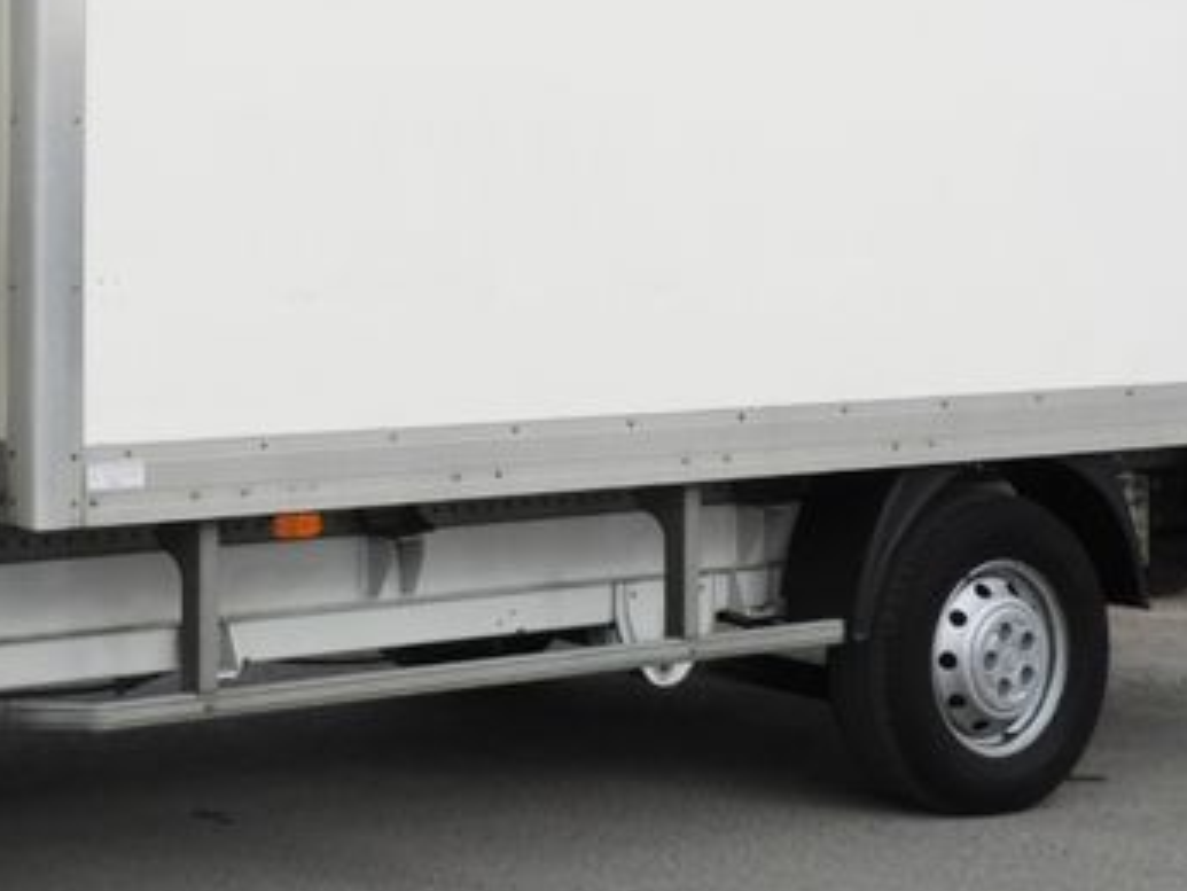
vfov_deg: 17.6
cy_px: 120
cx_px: -7
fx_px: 2847
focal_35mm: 83
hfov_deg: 22.6
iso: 100
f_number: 3.5
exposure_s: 1/640
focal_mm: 5
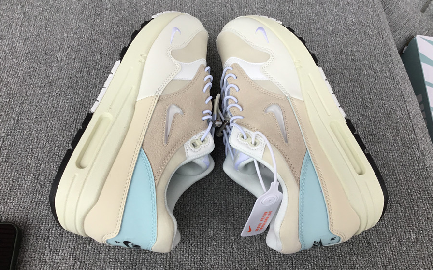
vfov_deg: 38.3
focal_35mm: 33
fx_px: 389
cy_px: 128
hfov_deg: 58.1
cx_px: 216
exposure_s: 1/120
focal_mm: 3.3
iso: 40
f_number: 2.4
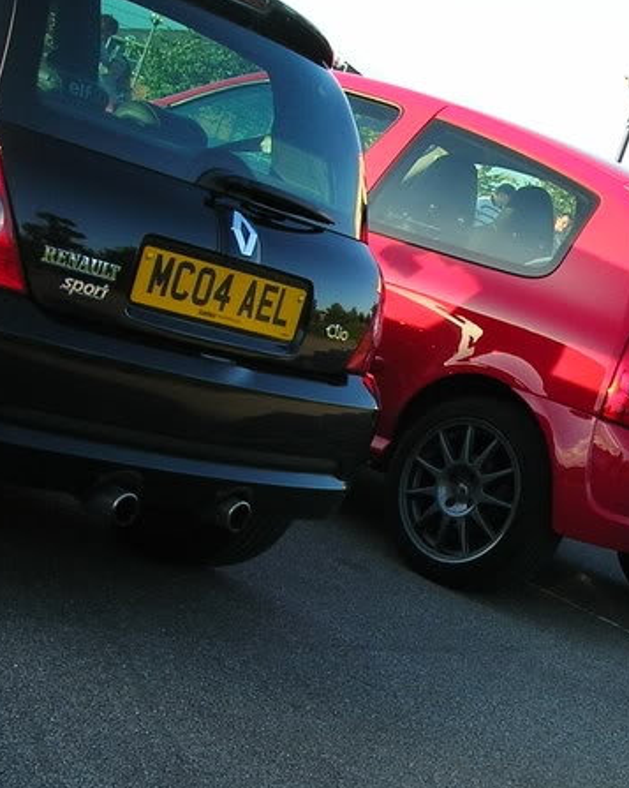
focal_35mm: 85
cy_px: 543
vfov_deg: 22.4
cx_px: 708
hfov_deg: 17.4
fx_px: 1980
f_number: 4.8
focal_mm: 7.8
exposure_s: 1/113
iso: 64
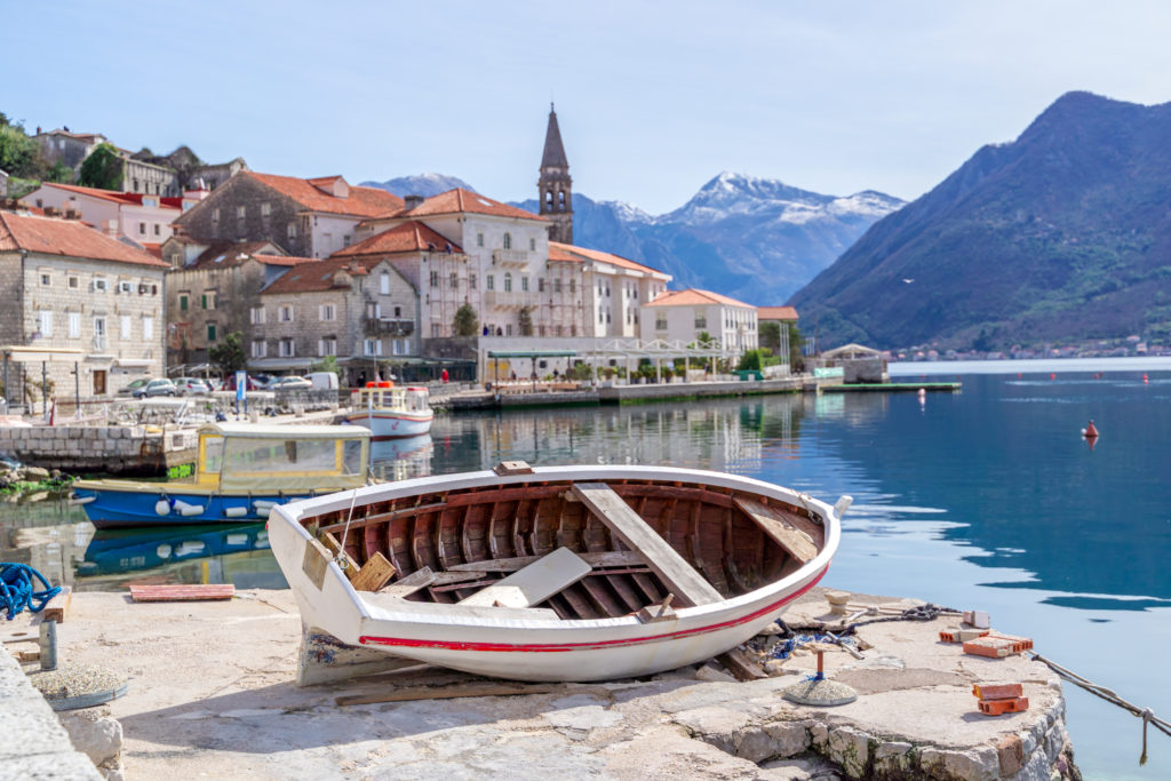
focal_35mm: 45
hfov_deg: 43.6
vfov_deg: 29.9
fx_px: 1464
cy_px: 390
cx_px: 586
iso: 250
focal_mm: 45
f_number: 3.5
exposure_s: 1/4000
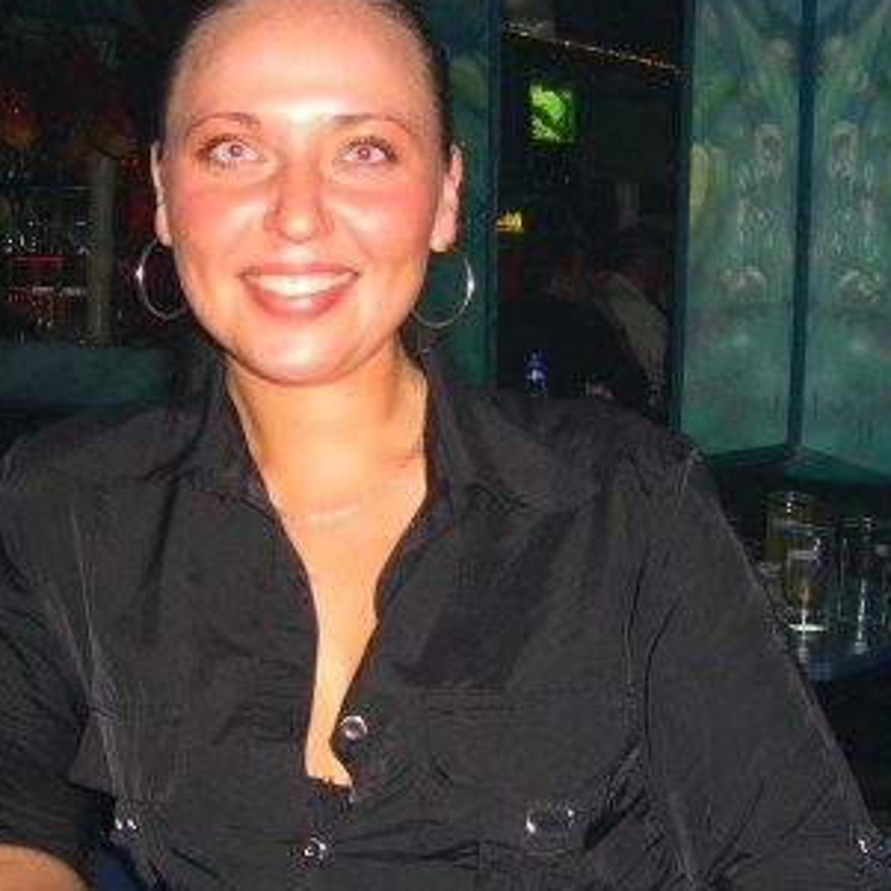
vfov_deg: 25.7
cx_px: 394
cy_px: 494
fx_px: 1951
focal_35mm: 67
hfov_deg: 25.7
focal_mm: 7.9
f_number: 2.8
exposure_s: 1/60
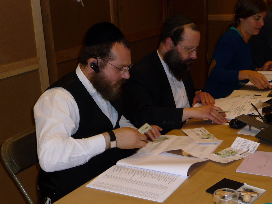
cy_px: 102
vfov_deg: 25.2
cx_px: 136
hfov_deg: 33.2
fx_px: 456
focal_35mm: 58
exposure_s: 1/30
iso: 100
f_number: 4.4
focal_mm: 9.8
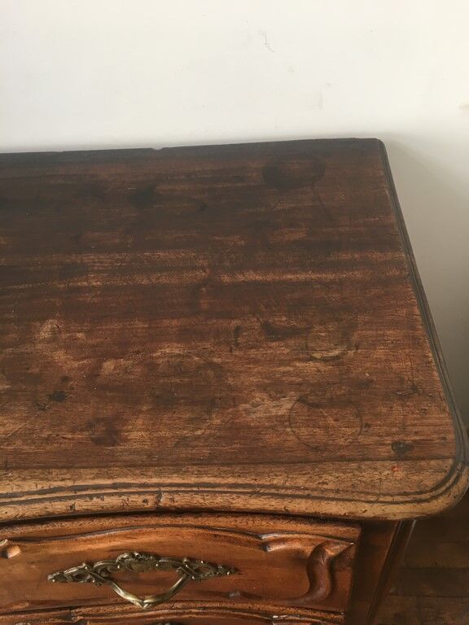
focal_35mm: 29
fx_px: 524
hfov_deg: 48.2
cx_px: 234
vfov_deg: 61.7
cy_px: 312
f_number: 2.2
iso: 50
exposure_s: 1/33
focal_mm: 4.15
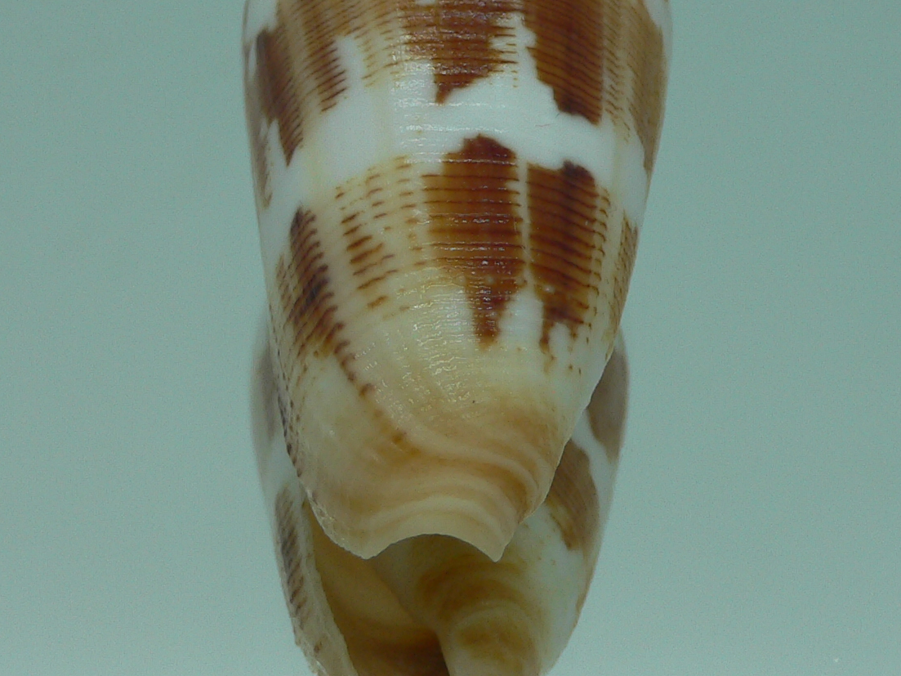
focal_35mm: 64
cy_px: 271
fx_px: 1666
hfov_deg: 30.3
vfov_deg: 22.9
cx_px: 462
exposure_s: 1/80
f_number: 2.8
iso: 80
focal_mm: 4.6
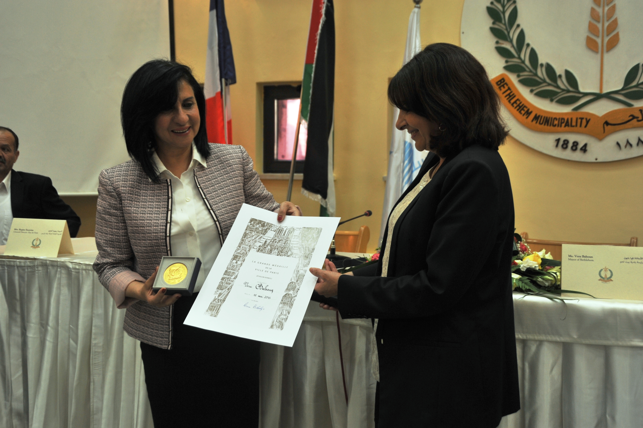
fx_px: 803
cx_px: 322
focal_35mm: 45
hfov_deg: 43.6
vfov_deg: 29.8
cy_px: 214
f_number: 6.3
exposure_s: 1/60
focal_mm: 45
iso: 640
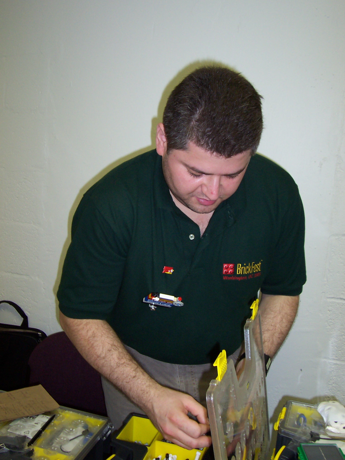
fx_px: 492
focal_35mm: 37
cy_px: 230
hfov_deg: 38.7
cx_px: 172
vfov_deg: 50.1
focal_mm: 5.6
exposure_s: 1/60
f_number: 2.8
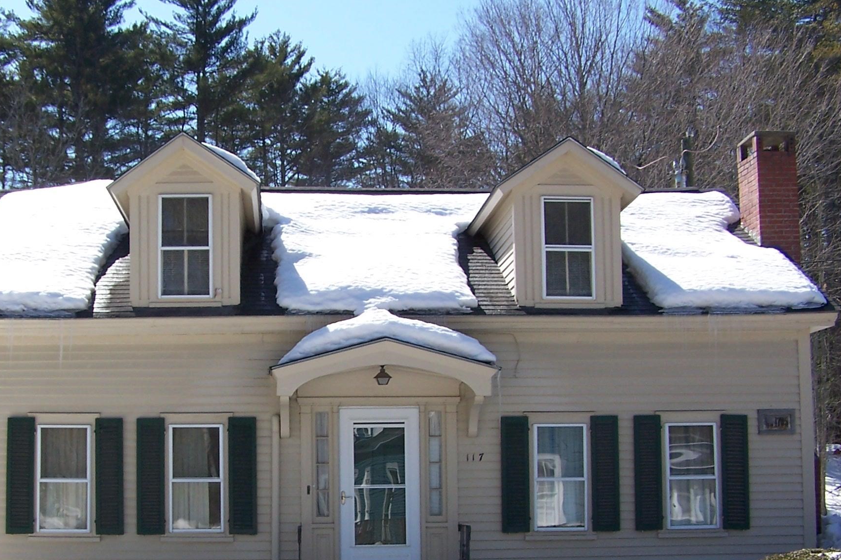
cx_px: 300
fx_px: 1238
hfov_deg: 37.2
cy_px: 414
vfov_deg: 25.2
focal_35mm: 53
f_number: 4
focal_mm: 6.3
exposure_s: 1/500
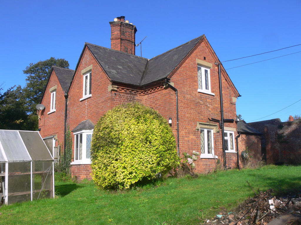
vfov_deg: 40.7
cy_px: 112
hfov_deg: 52.6
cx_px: 150
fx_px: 304
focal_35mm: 35
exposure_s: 1/320
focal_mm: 7.4
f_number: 5.6
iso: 80
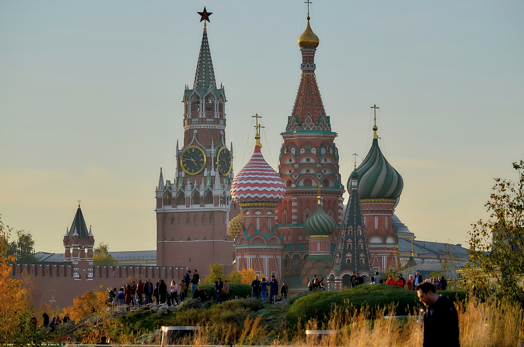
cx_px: 262
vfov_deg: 7.3
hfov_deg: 11.0
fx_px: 2724
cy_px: 174
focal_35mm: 188
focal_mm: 125
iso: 200
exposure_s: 1/640
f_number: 6.3
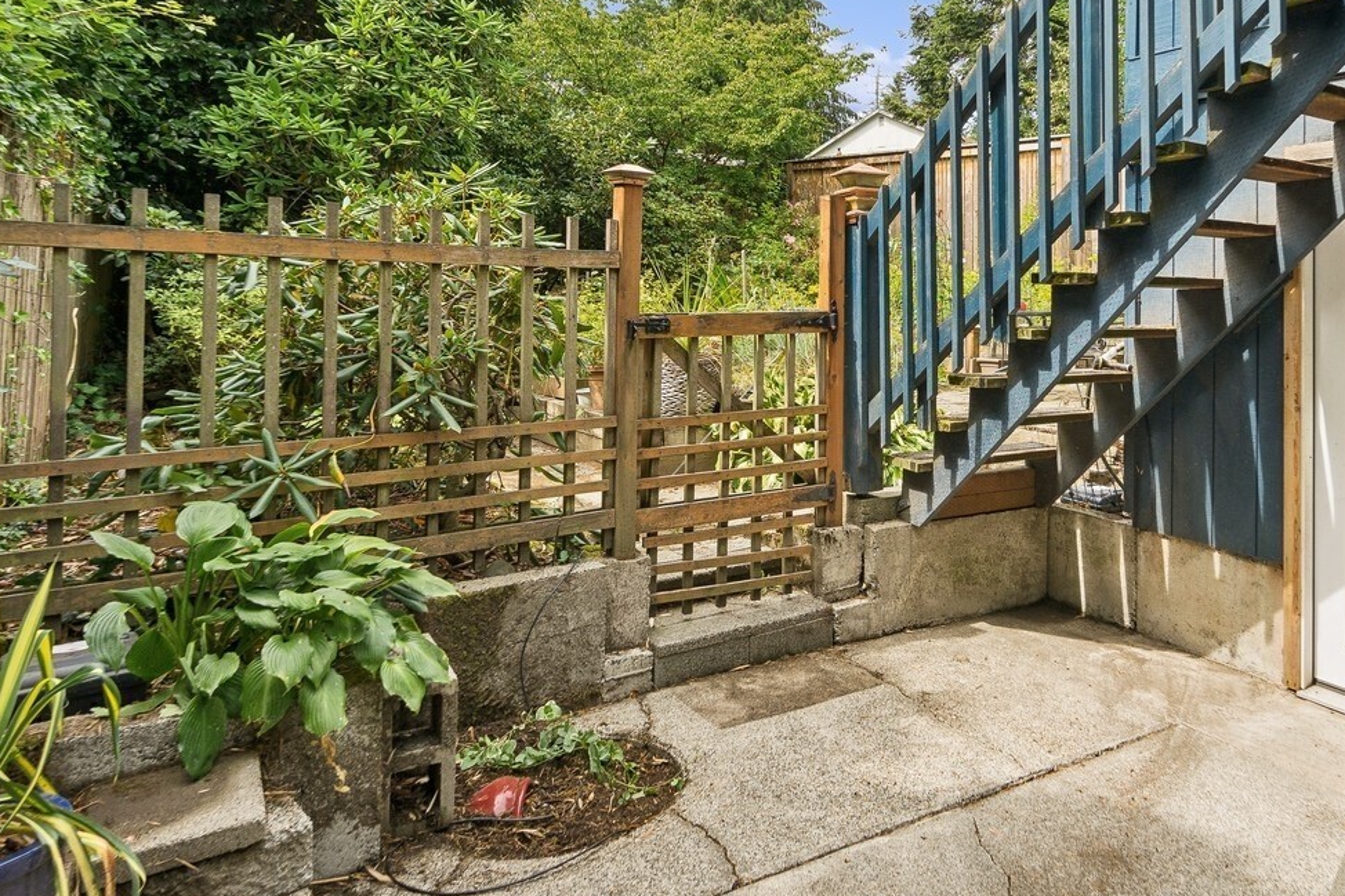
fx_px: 859
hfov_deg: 74.0
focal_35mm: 23
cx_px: 885
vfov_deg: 54.0
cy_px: 297
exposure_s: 1/125
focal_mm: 14
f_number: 8
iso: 200
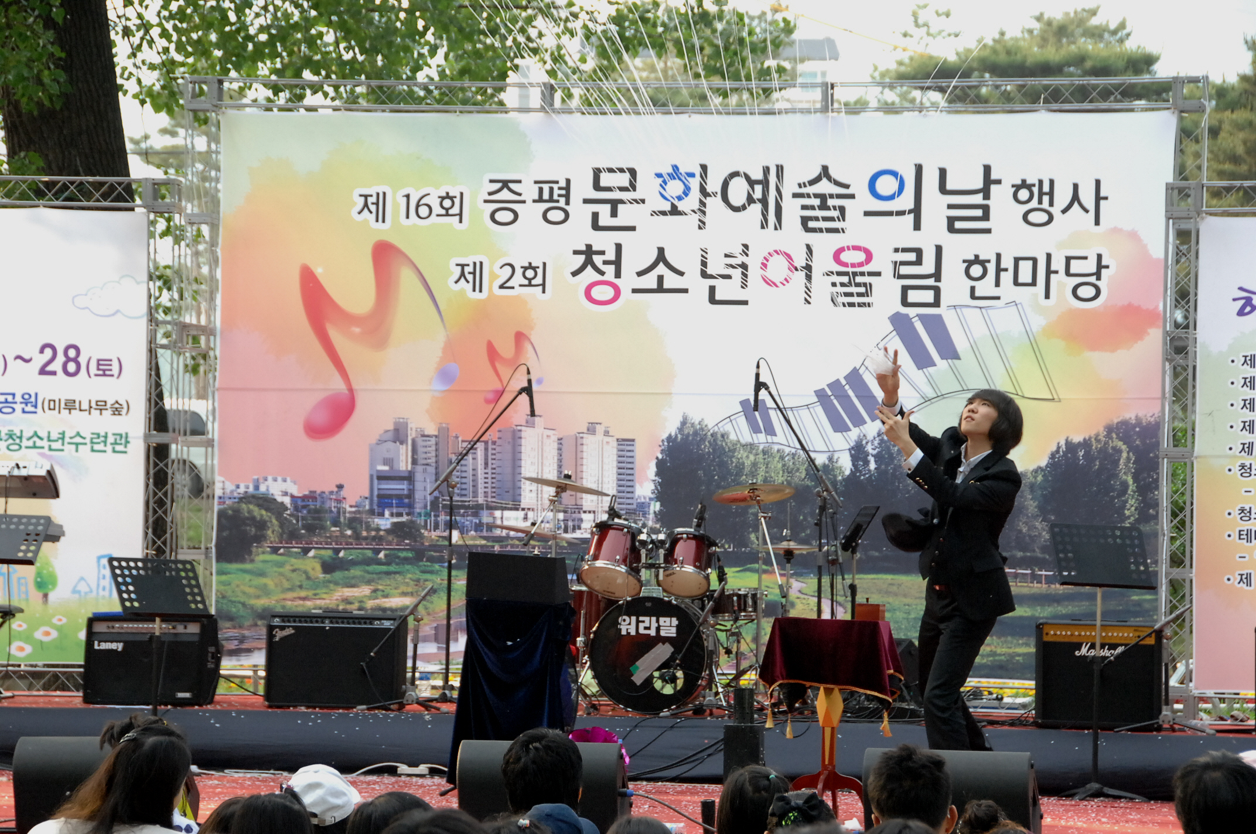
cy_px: 417
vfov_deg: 10.1
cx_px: 628
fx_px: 4704
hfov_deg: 15.2
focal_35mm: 135
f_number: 7.6
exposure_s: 1/250
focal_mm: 90
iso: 800
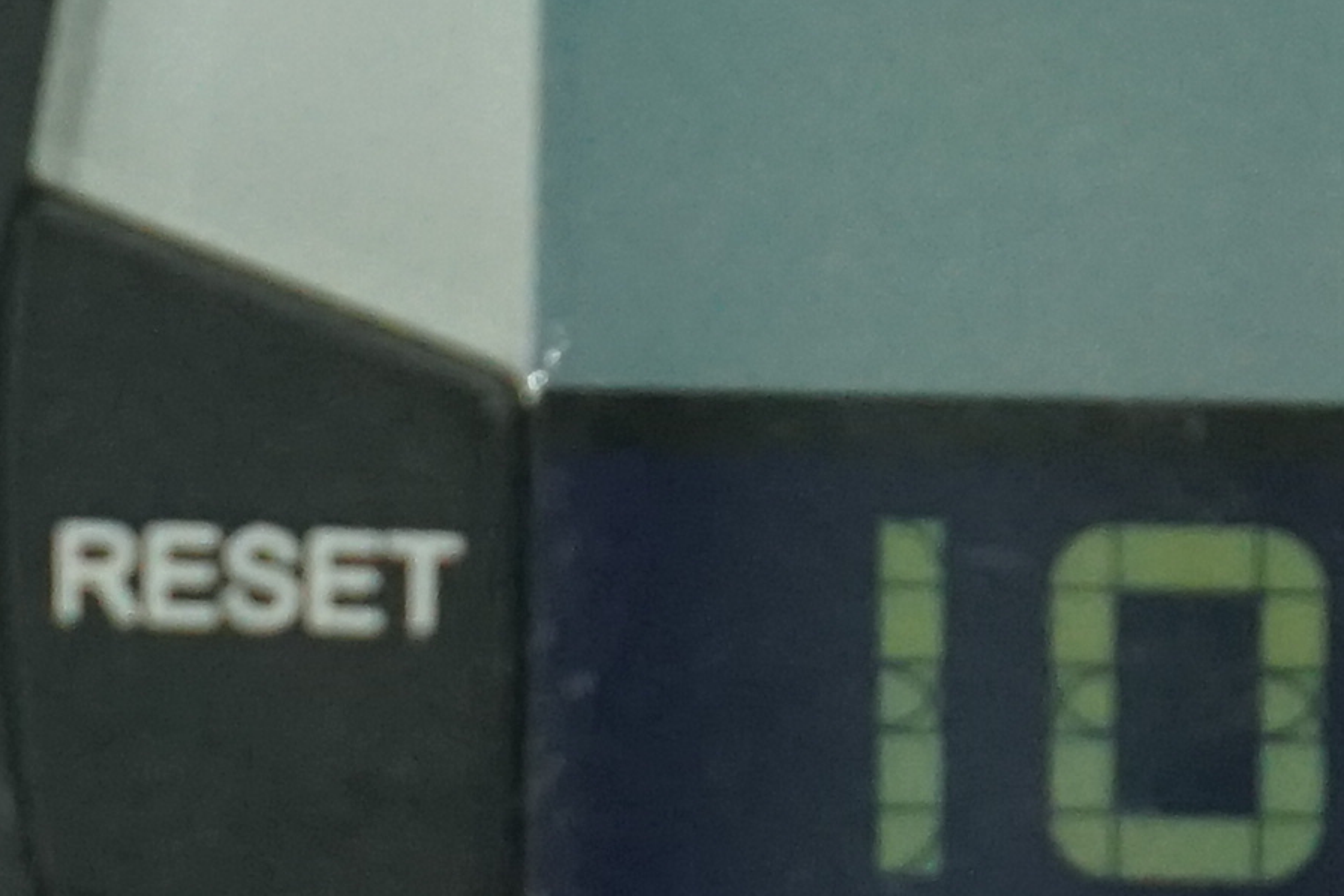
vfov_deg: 2.9
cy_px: 225
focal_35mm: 468
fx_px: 17471
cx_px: 2143
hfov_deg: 4.4
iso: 2500
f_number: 5.6
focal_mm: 70
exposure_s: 1/200
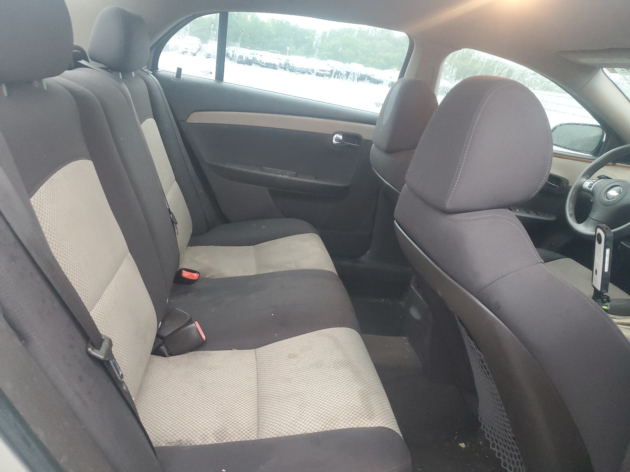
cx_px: 315
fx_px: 473
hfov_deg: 67.3
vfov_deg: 53.1
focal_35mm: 26
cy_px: 236
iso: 322
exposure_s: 1/50
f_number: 1.5
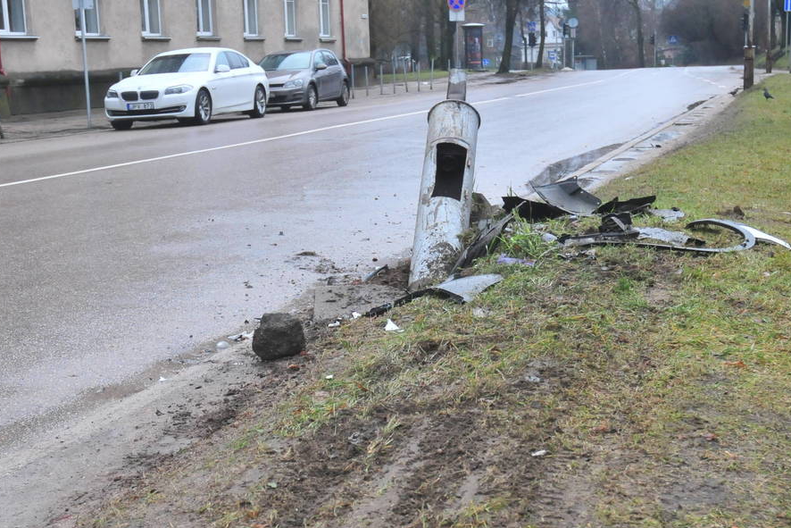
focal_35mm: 66
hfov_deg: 30.6
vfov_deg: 20.5
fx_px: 1446
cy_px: 386
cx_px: 401
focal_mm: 27
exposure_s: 1/250
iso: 800
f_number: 4
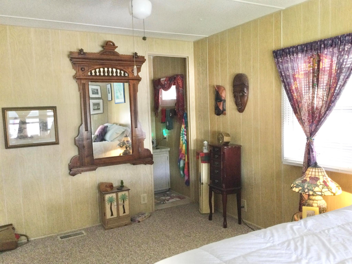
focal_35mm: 31
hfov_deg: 58.4
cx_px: 176
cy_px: 132
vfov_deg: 45.4
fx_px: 315
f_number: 2.4
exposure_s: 1/17
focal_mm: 3.3
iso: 200
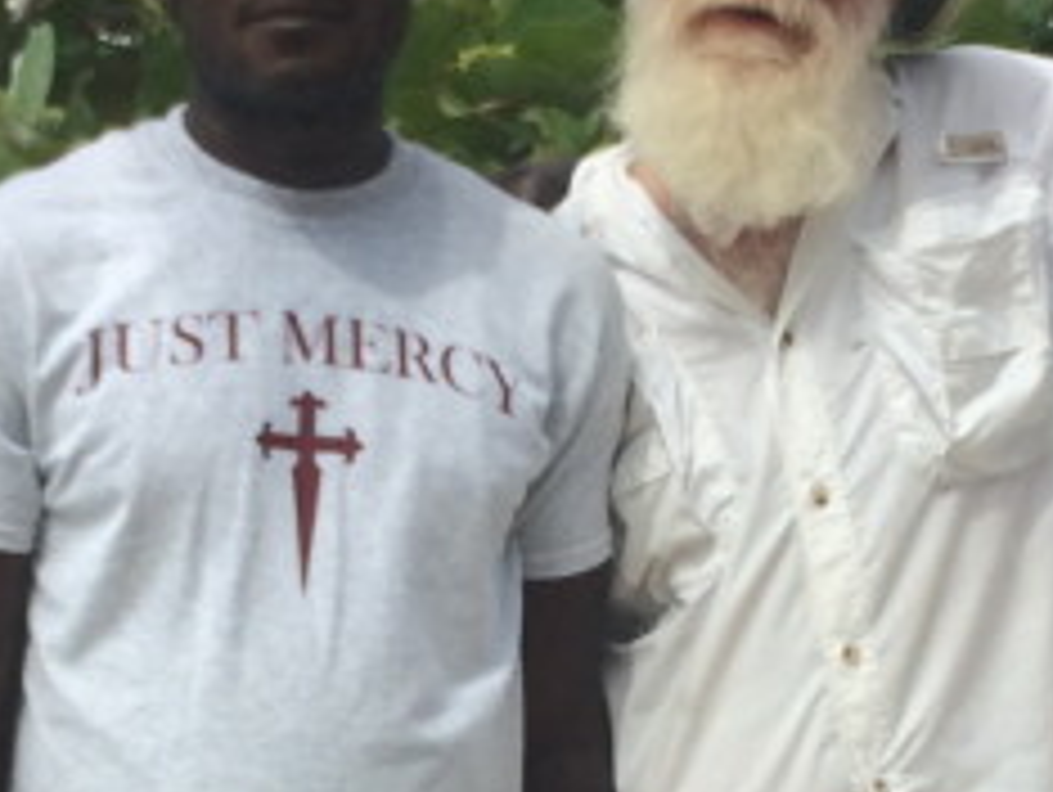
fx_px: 2497
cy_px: 454
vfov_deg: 18.0
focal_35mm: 82
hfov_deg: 23.5
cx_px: 814
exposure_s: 1/1953
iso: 32
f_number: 2.2
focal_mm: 4.12
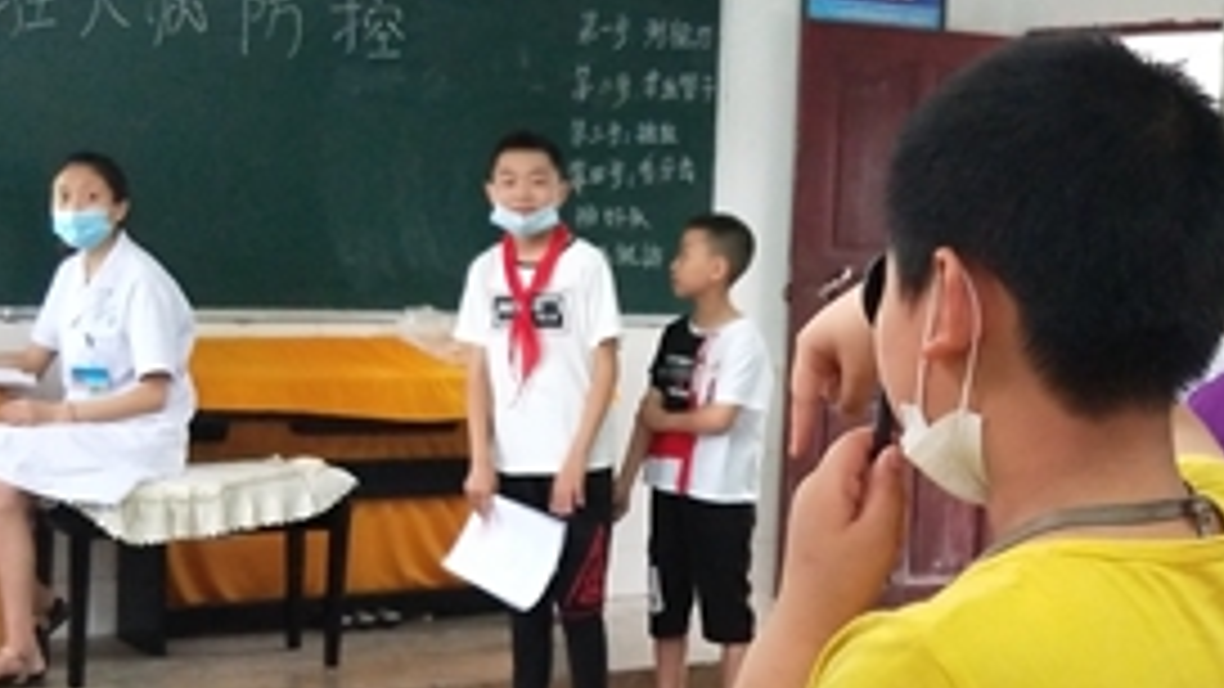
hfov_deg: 27.4
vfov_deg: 15.6
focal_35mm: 77
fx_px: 2499
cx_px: 801
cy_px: 508
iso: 324
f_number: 1.8
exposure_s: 1/50
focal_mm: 3.95
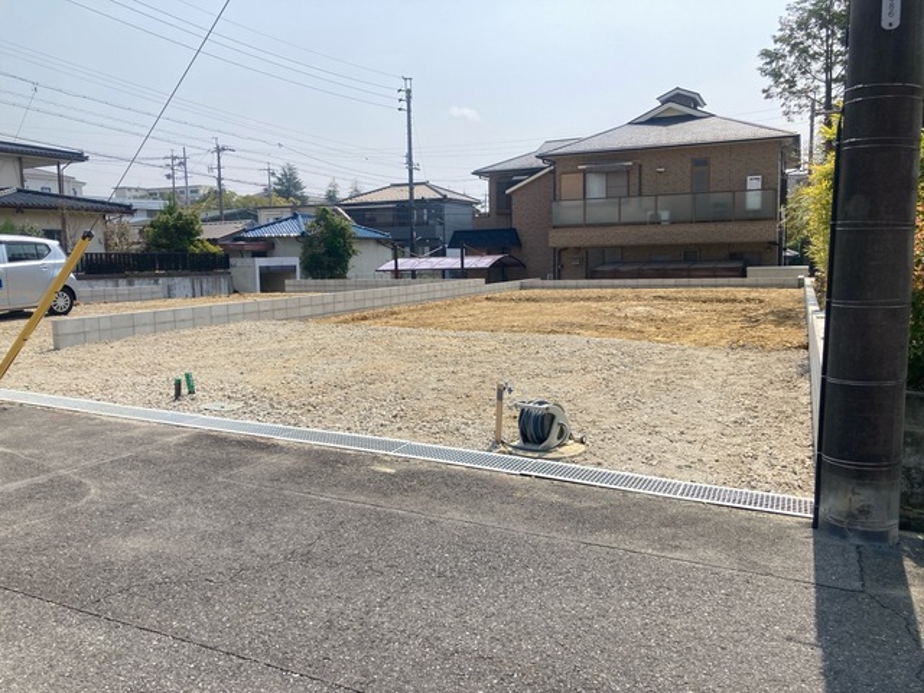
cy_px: 346
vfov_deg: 49.7
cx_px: 462
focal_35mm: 28
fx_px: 747
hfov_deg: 63.4
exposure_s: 1/2000
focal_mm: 3.99
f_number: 1.8
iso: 20
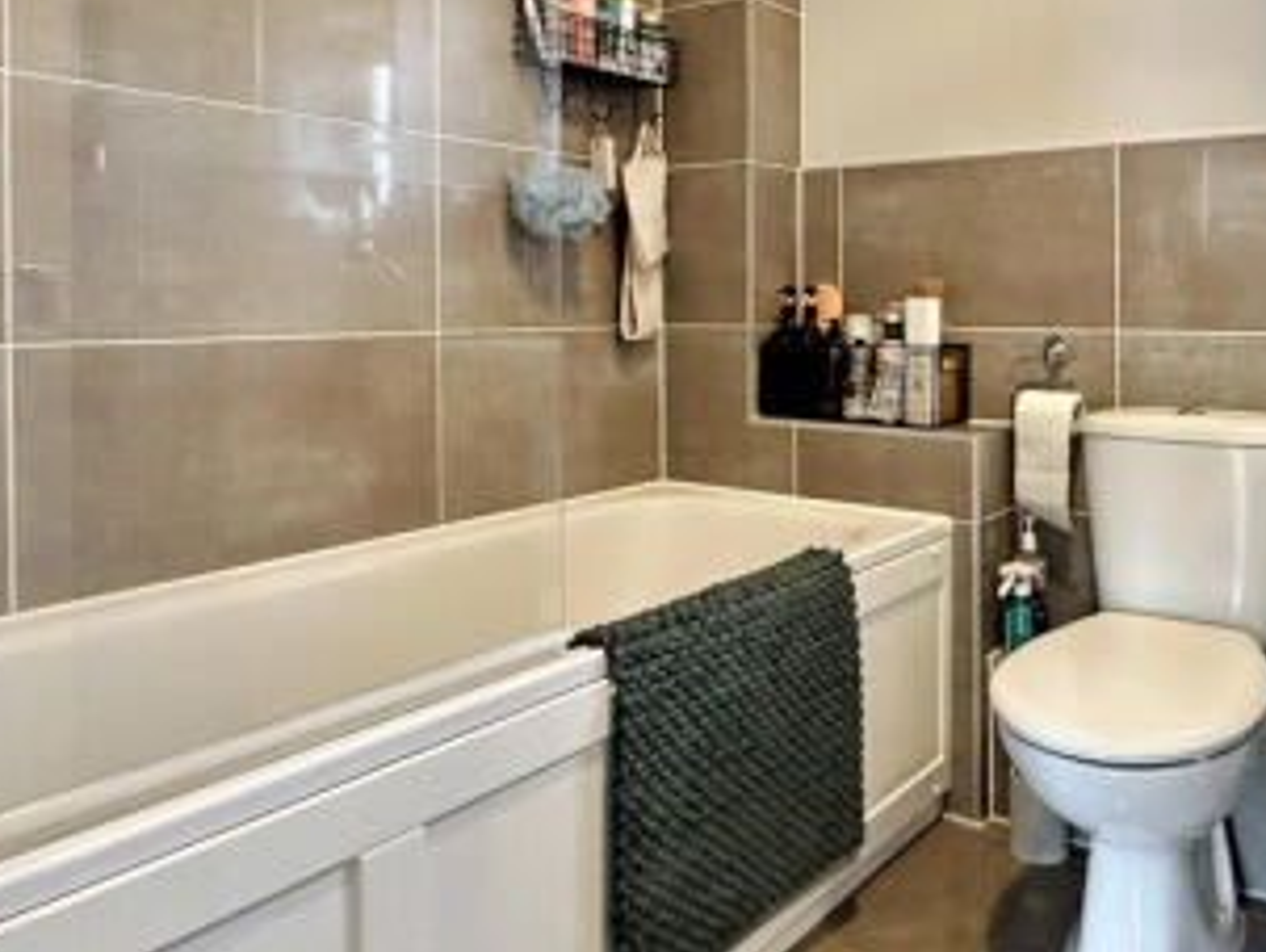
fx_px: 988
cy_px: 463
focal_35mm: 27
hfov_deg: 63.4
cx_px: 857
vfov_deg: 51.4
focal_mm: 2.22
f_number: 2.2
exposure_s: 1/78
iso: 320
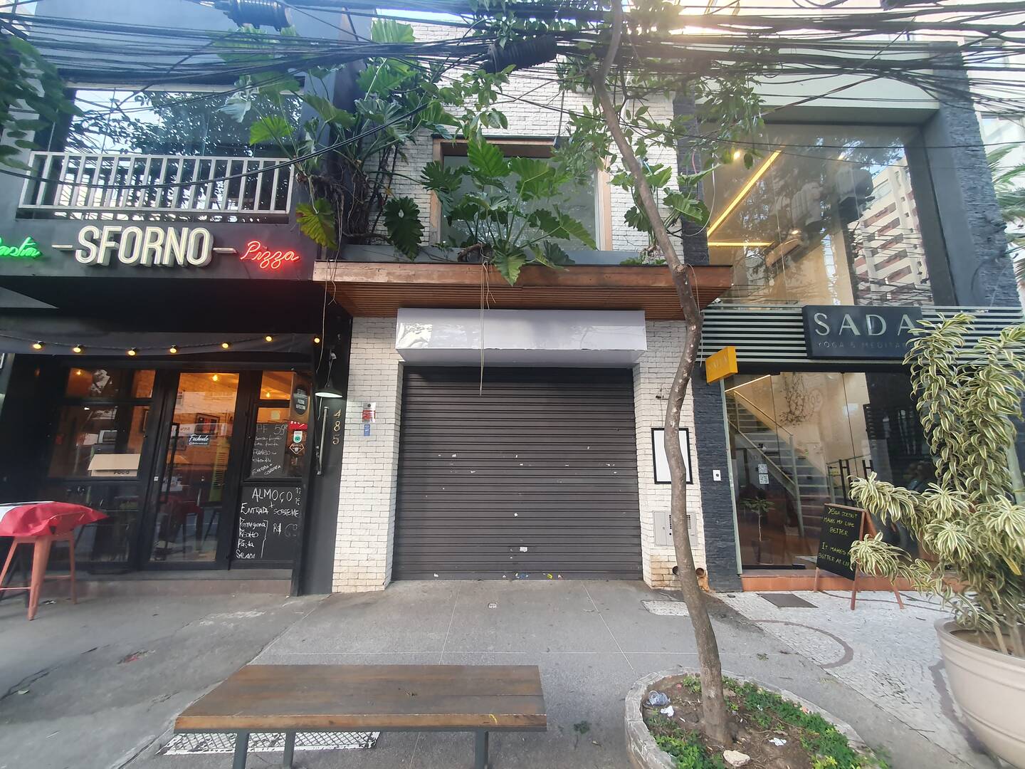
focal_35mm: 13
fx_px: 385
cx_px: 512
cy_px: 384
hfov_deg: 106.2
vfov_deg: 89.9
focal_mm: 1.8
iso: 160
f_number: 2.2
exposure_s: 1/60
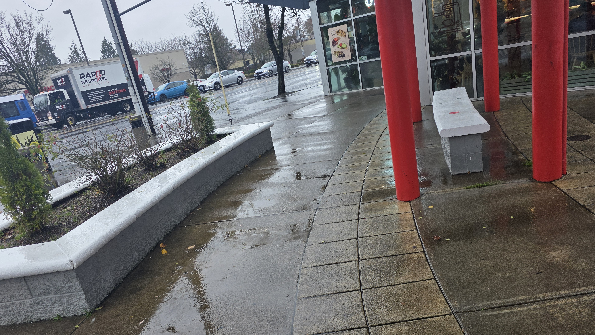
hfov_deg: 71.9
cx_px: 303
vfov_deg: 44.2
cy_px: 194
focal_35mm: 26
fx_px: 410
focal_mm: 6.3
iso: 64
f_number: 1.7
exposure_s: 1/180
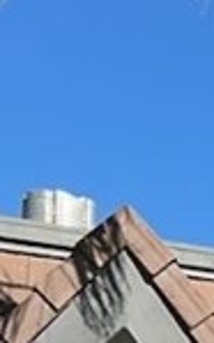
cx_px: 773
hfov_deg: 5.6
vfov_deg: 8.7
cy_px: 916
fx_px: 1971
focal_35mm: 211
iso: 25
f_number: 1.8
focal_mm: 3
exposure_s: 1/2058
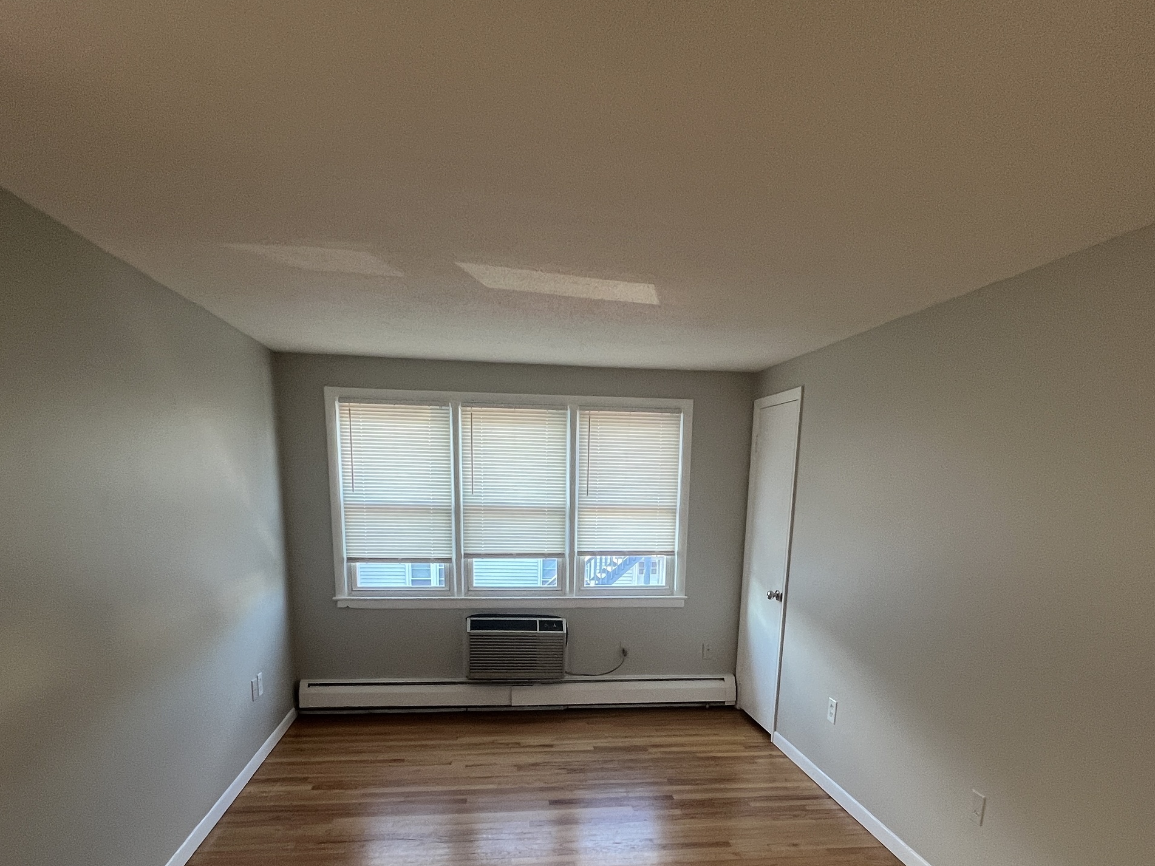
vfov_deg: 60.2
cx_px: 582
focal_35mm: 21
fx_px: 701
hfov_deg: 79.0
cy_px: 642
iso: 160
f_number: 1.8
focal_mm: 1.57
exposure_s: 1/60
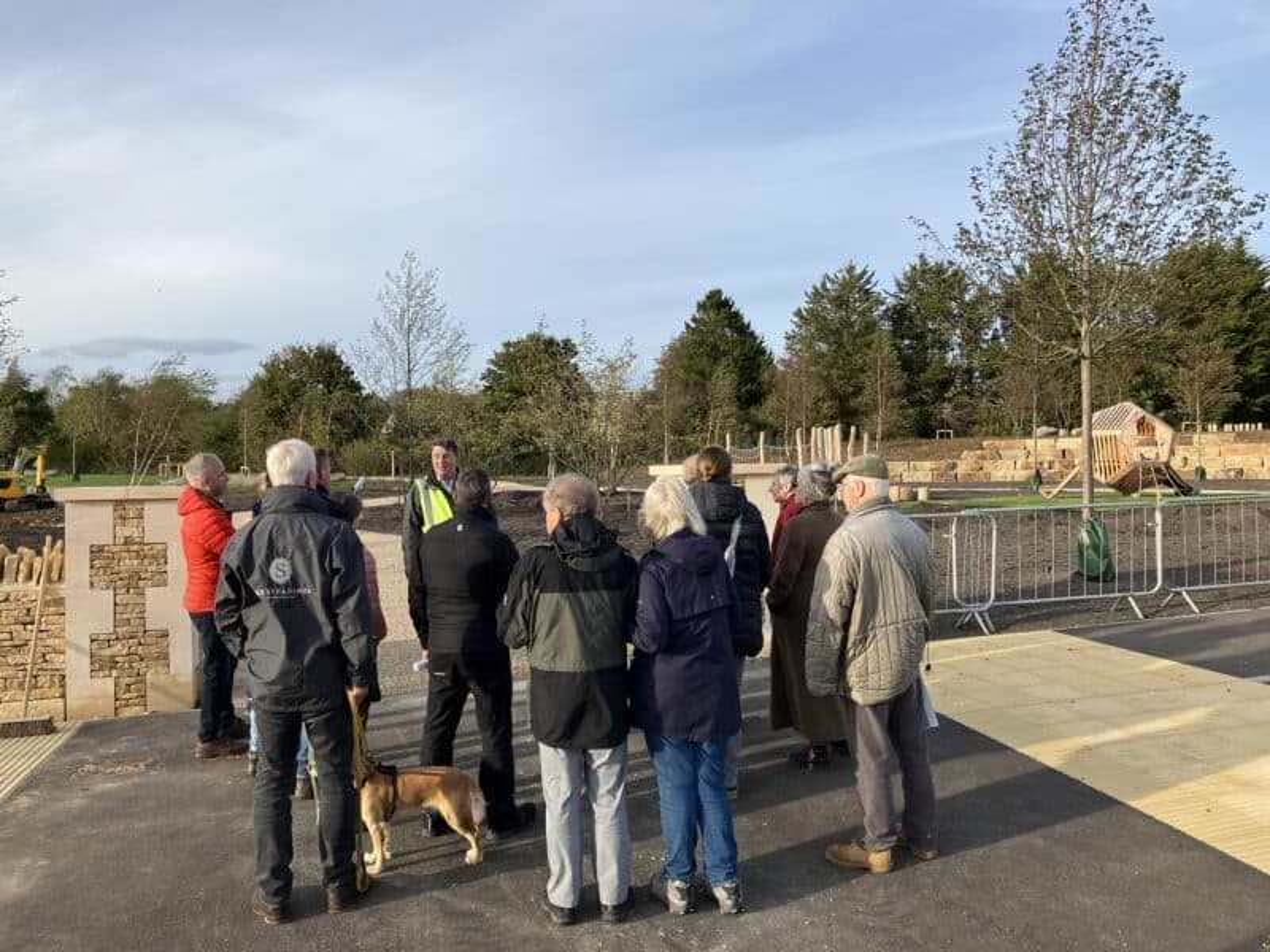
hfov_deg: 63.4
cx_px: 635
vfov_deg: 49.7
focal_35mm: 28
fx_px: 1027
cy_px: 476
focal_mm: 3.99
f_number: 1.8
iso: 32
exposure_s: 1/899
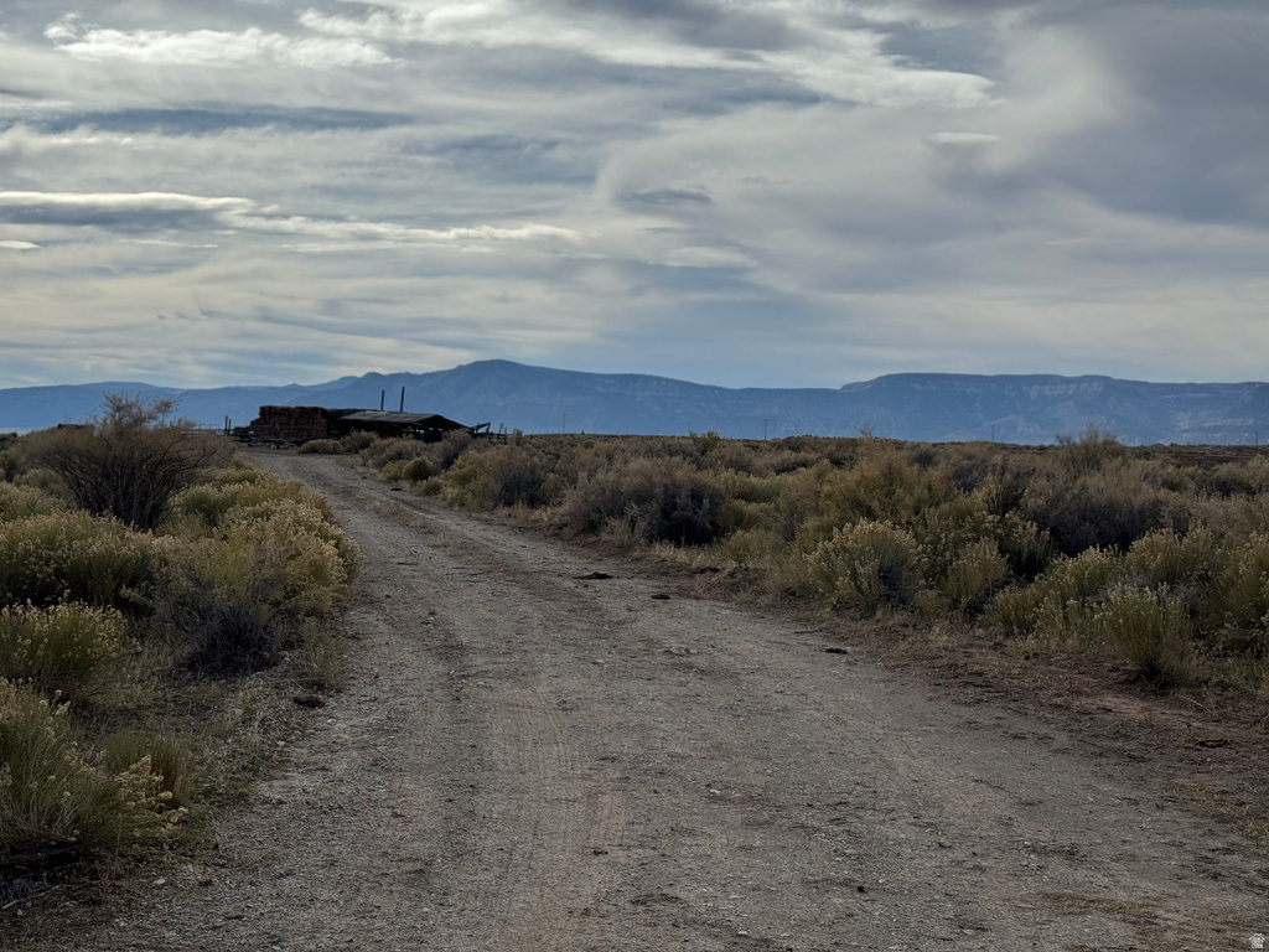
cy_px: 476
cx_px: 634
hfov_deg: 39.7
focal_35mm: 48
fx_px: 1760
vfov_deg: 30.3
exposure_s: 1/12500
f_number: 1.78
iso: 64
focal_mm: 6.76
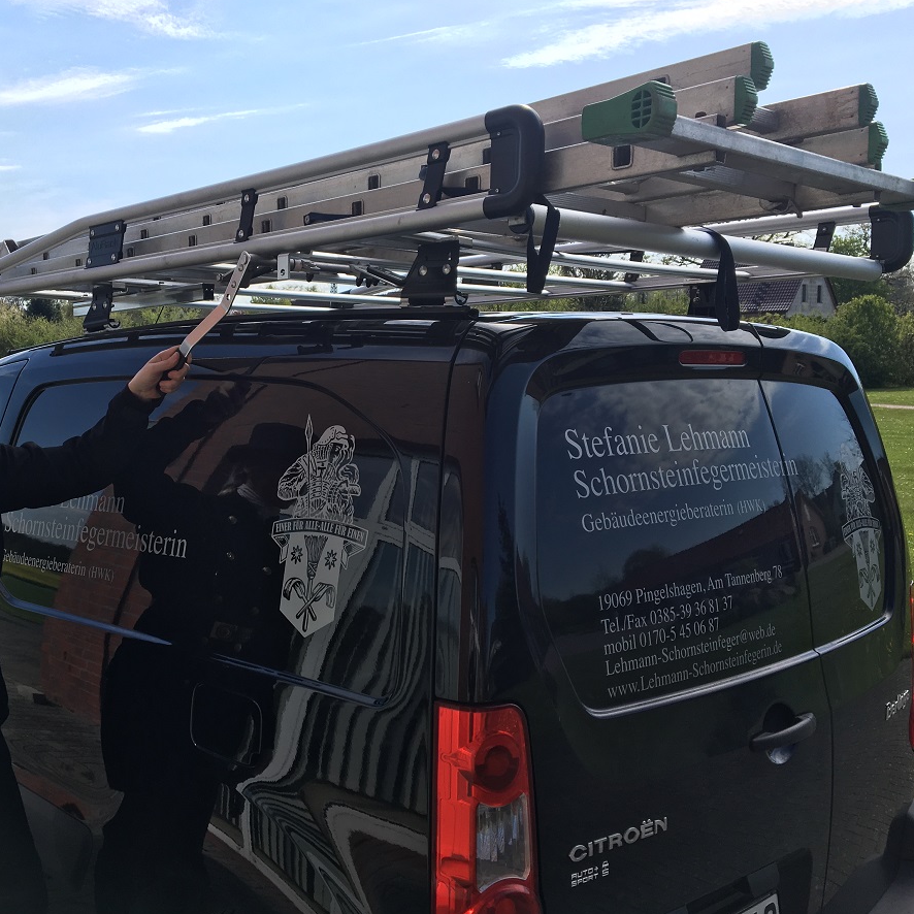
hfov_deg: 46.7
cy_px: 455
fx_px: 1046
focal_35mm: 35
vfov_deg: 47.2
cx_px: 326
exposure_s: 1/1538
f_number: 2.2
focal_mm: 4.15
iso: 25
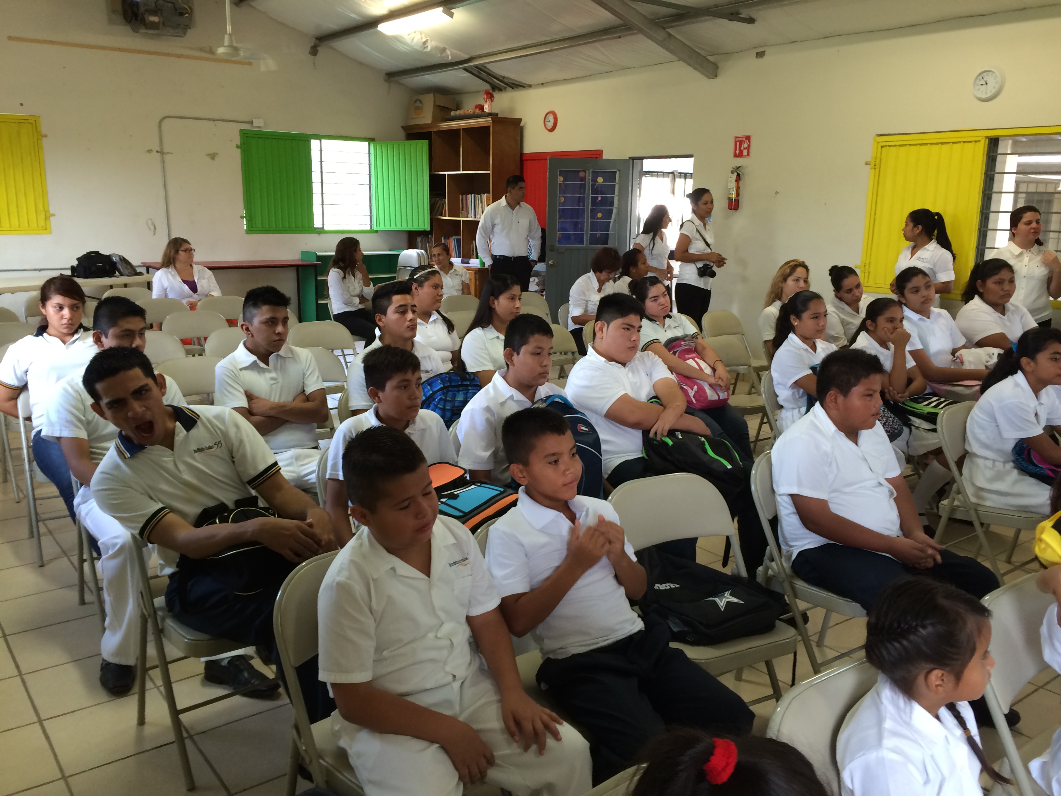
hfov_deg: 61.7
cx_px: 530
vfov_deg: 48.2
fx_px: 889
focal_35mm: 29
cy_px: 398
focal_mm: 4.15
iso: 80
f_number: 2.2
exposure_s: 1/30
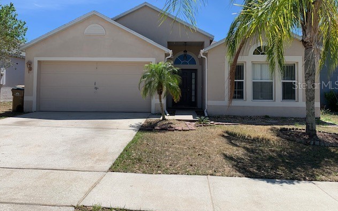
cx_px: 171
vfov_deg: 44.3
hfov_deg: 66.5
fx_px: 258
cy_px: 85
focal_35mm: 28
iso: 25
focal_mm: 4.25
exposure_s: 1/2755
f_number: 1.8
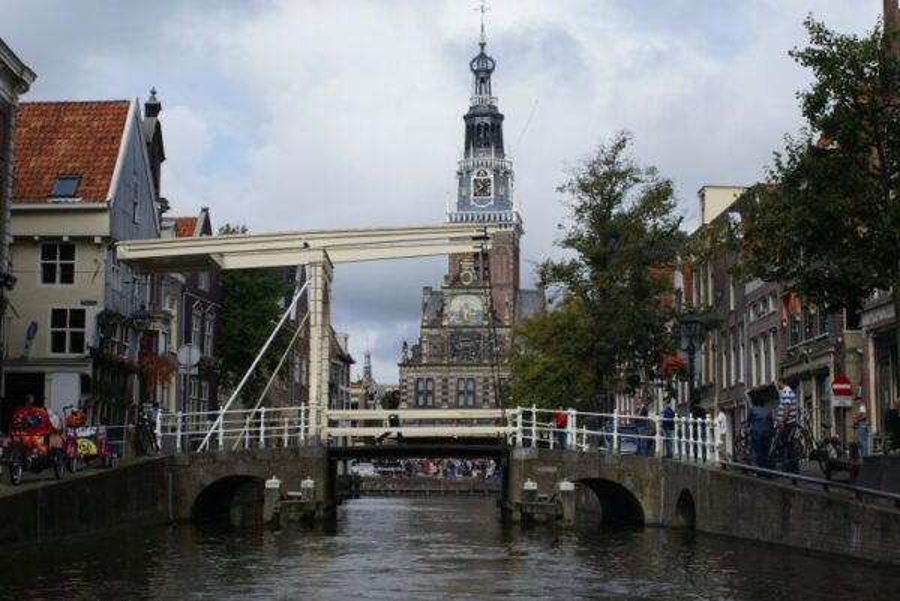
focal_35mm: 60
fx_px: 1501
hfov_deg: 33.4
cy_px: 300
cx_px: 450
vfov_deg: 22.7
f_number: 10
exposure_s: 1/250
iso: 100
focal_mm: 40
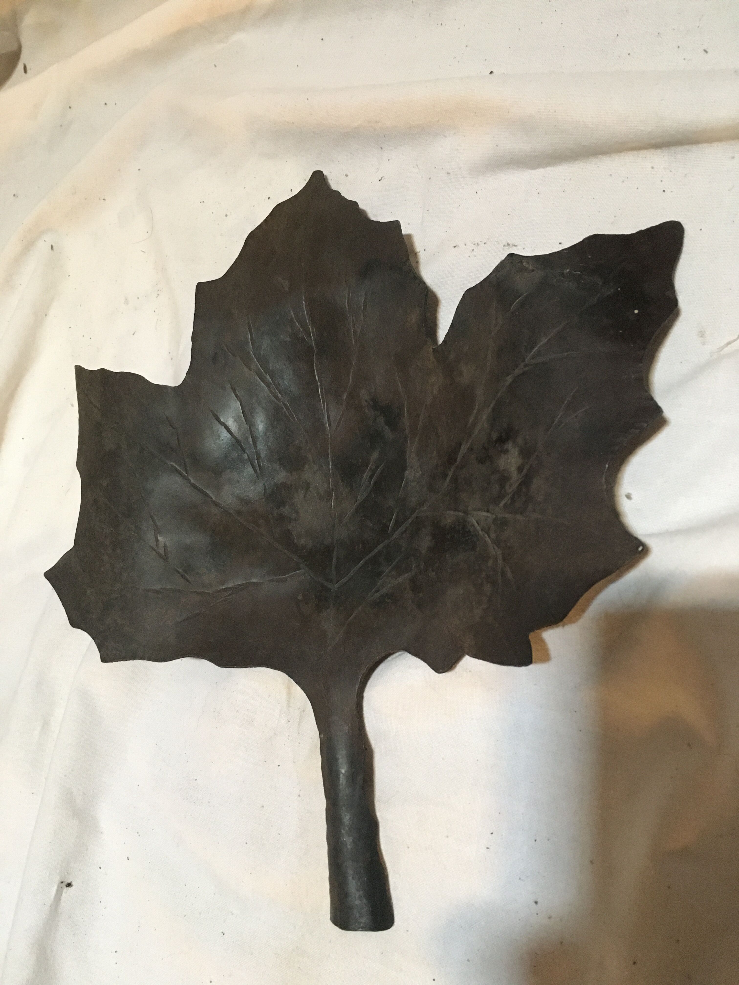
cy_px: 492
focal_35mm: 29
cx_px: 370
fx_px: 825
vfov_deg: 61.7
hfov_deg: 48.2
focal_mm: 4.15
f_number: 2.2
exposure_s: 1/17
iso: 250
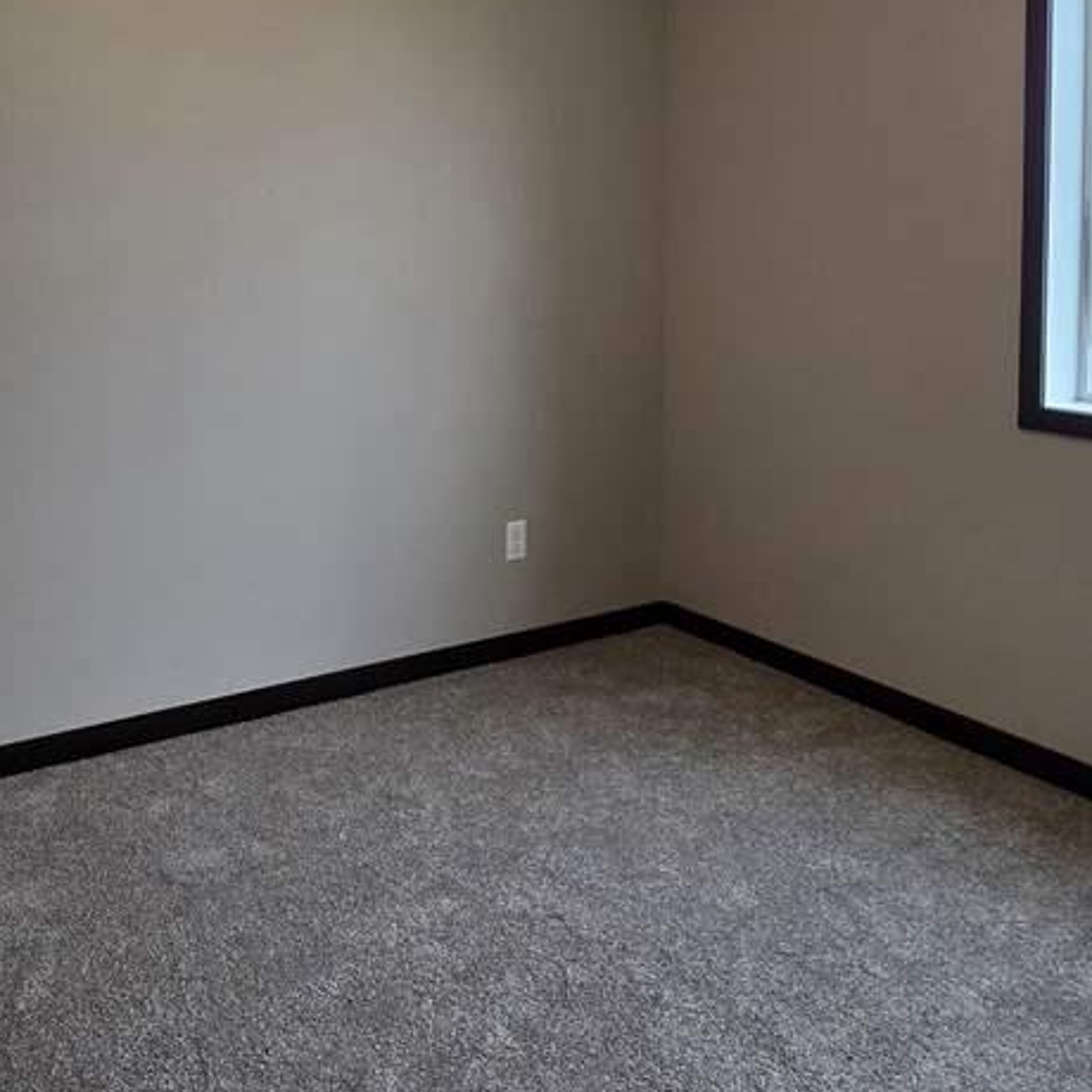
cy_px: 278
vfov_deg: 49.2
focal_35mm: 32
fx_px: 1142
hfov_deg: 50.9
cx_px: 451
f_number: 2.2
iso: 80
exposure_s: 1/60.2
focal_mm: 2.2
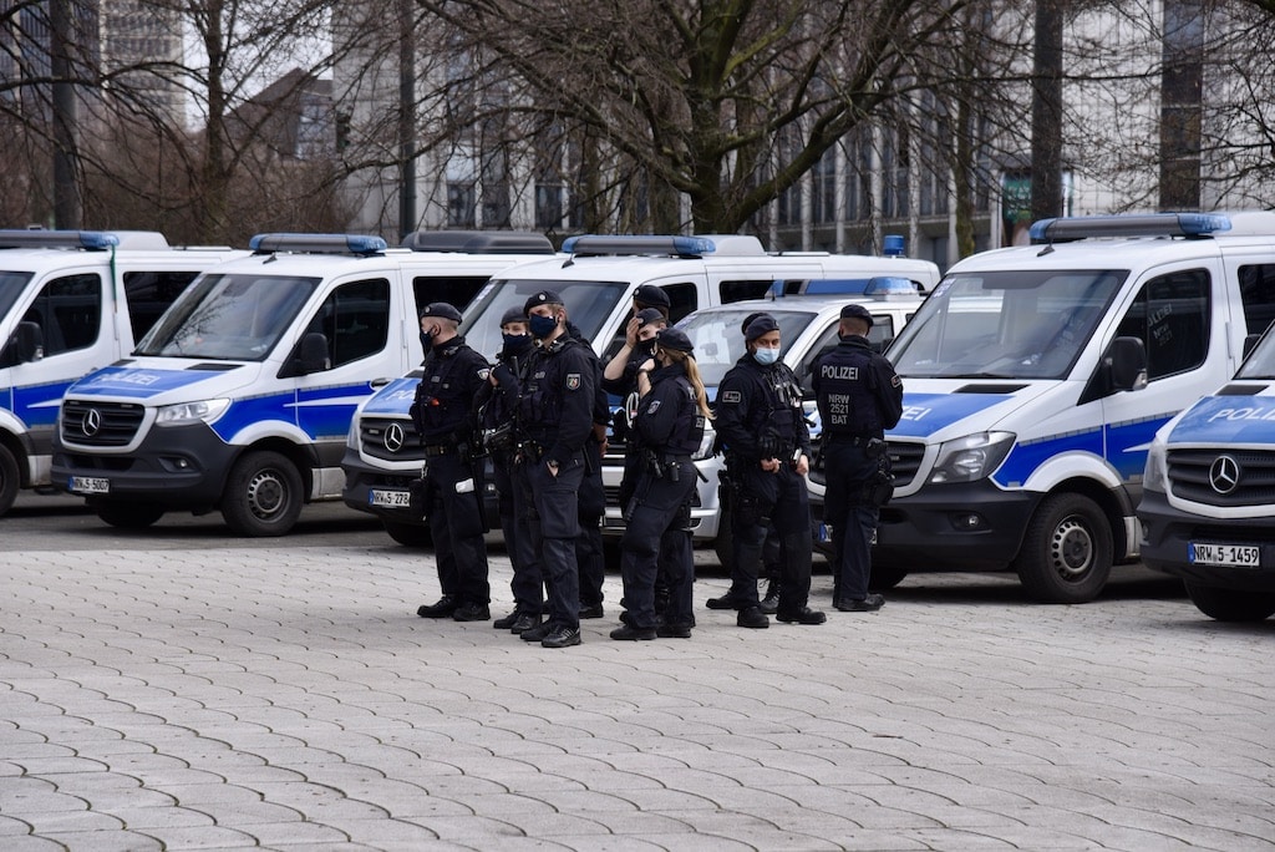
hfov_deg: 17.1
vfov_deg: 11.4
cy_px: 426
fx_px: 4252
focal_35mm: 120
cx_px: 638
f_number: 5.6
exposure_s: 1/500
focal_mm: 120
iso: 250
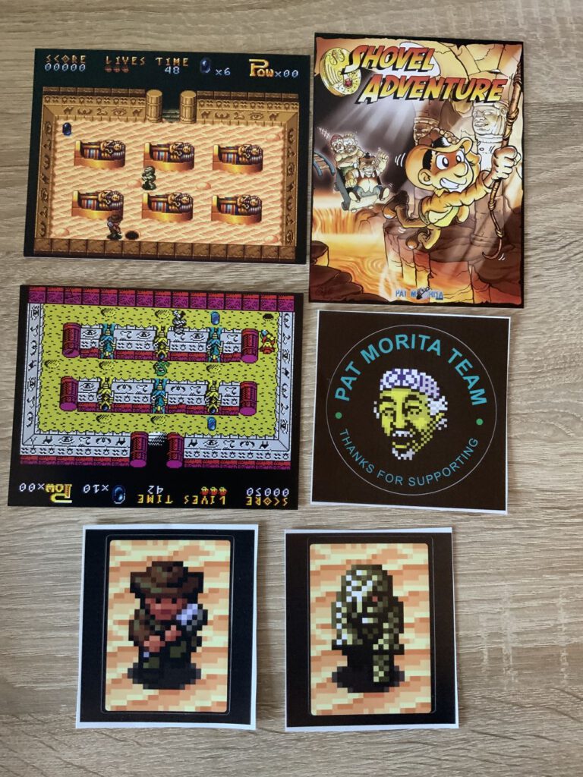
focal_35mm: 29
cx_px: 292
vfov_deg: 61.7
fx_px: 651
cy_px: 388
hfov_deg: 48.2
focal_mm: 3
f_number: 1.8
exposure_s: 1/48
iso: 250
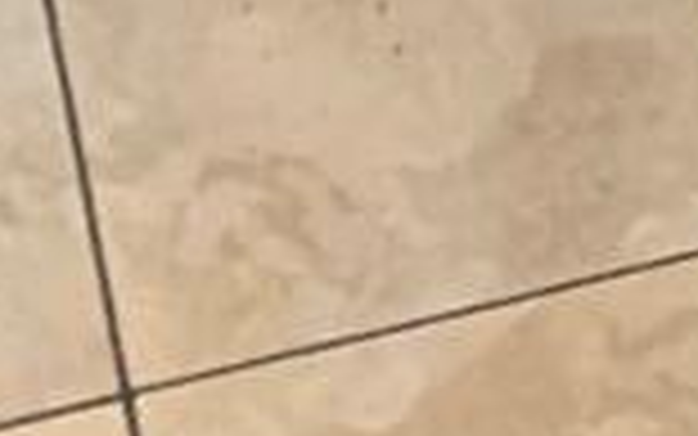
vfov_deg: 4.5
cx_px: 914
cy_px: -2202
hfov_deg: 9.7
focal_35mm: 213
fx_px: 4053
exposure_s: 1/40
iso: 400
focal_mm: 4.25
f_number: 1.8
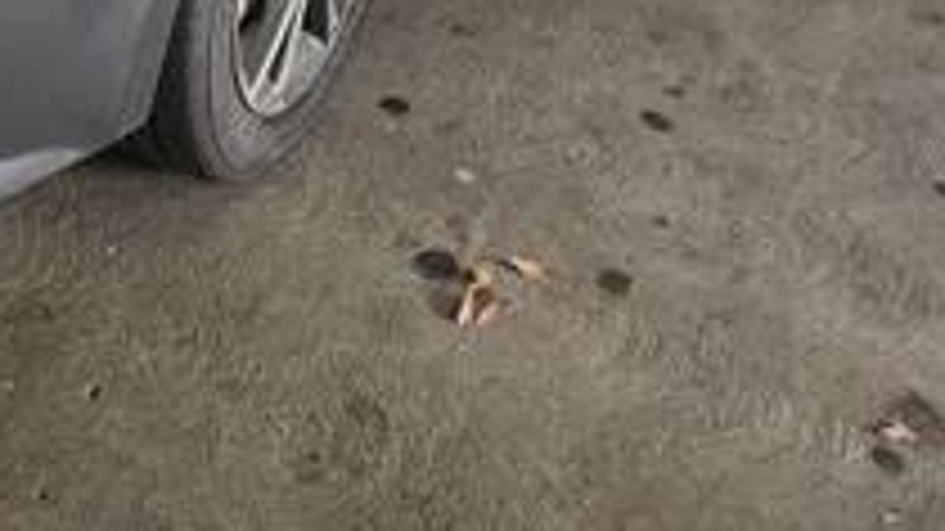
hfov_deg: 31.3
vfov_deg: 17.6
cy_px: -306
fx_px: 1503
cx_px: -76
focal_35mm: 60
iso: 898
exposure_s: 1/30
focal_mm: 6.4
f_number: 1.8
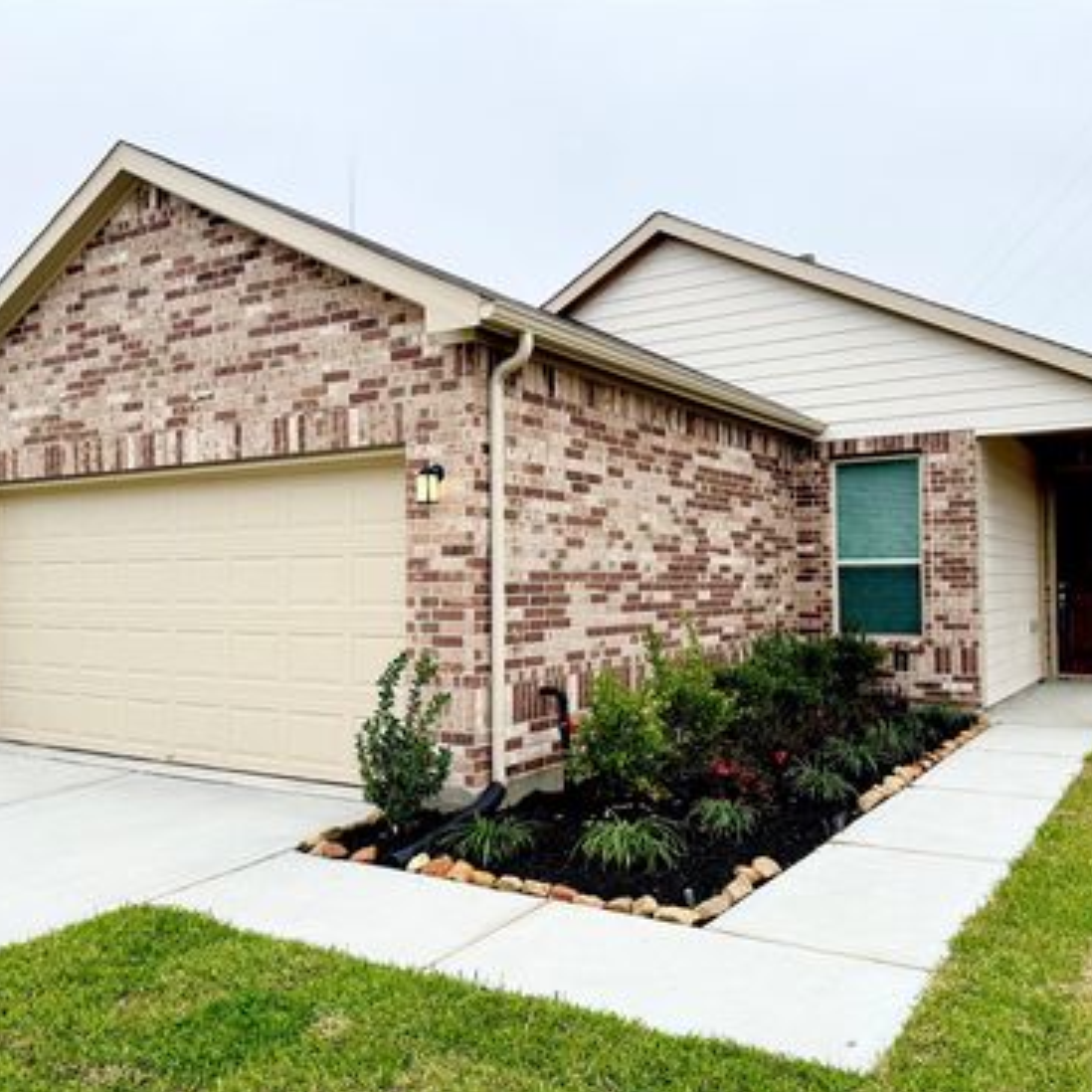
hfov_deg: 55.6
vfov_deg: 55.6
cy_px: 547
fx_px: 1035
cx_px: 540
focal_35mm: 29
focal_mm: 6.76
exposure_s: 1/1285
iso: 80
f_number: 1.78
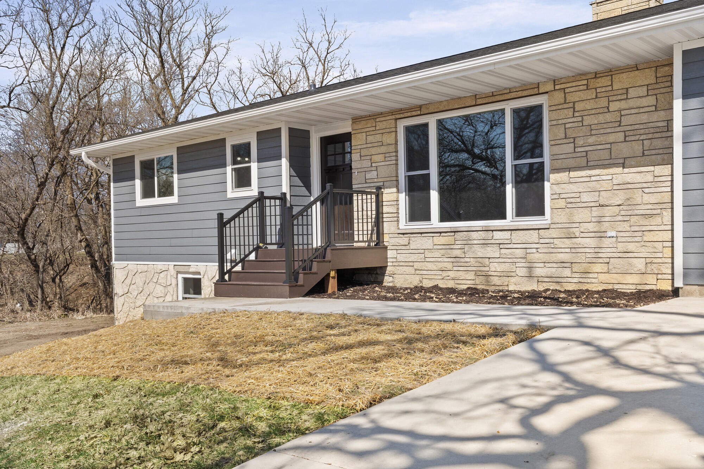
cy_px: 234
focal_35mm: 34
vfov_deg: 39.4
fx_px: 655
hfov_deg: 56.5
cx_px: 352
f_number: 16
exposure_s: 1/40
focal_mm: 33.5
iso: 400
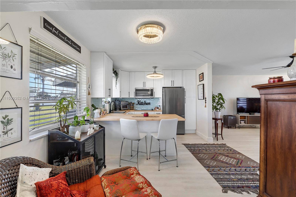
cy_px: 98
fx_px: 123
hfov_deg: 100.4
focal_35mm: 15
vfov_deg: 77.3
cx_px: 148
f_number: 11
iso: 160
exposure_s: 1/10
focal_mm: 10
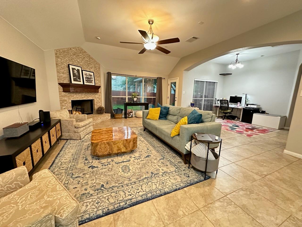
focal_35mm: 14
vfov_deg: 85.7
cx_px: 151
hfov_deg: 102.1
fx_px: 122
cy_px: 114
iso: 1000
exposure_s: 1/40
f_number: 2.2
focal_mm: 2.22
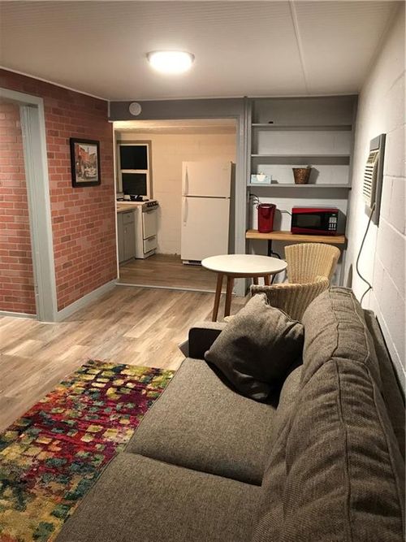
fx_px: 438
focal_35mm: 28
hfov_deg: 49.7
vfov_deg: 63.5
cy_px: 271
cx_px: 203
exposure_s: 1/12
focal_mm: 3.99
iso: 100
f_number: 1.8
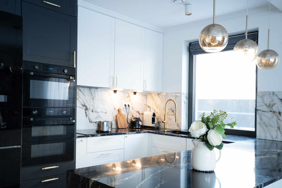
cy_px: 94
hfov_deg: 54.4
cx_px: 141
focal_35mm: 35
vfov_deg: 37.9
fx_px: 274
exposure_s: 1/80
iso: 3200
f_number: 7.1
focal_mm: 35
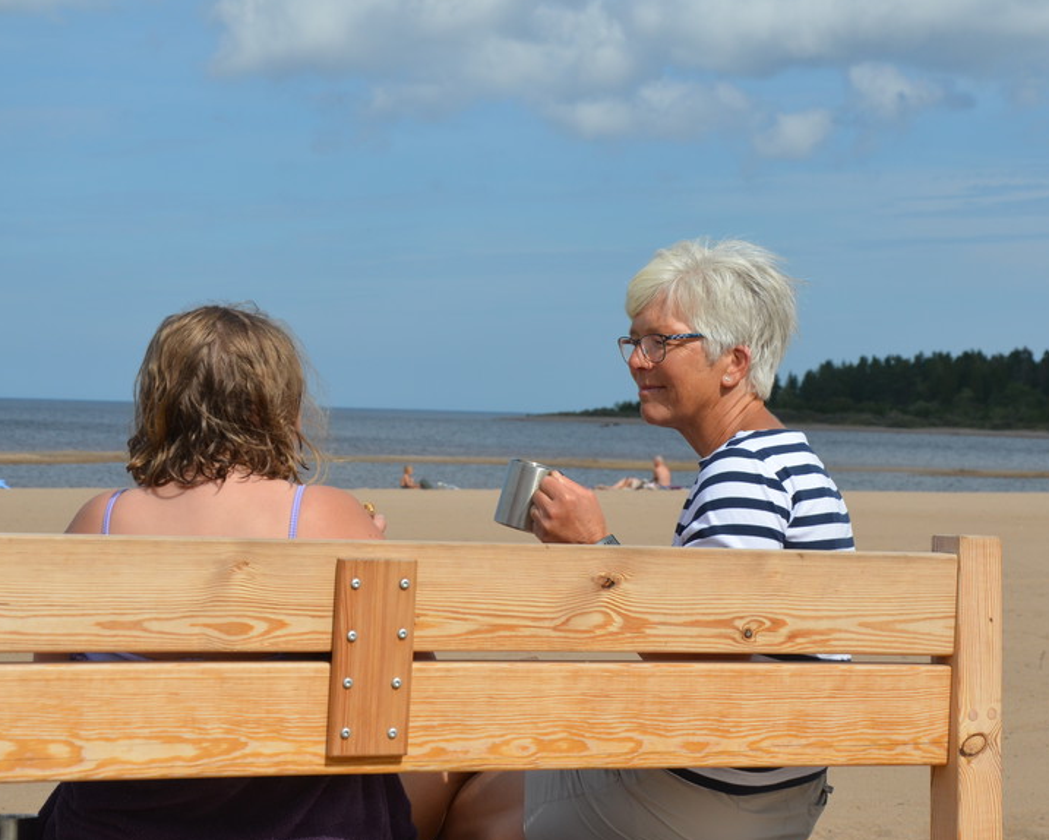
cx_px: 578
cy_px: 413
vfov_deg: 16.4
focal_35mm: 94
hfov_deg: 20.4
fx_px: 2919
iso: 400
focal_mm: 50
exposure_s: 1/2000
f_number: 8
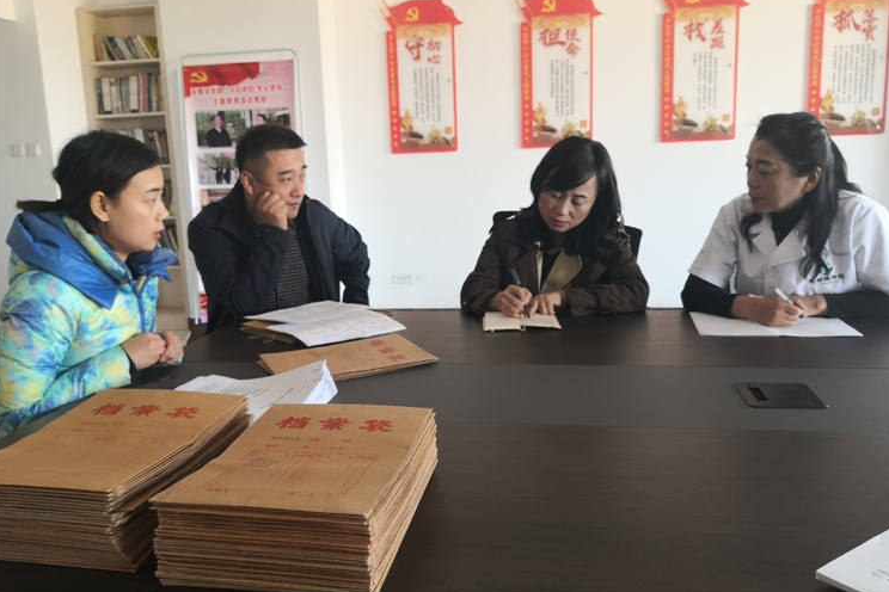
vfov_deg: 44.9
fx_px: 716
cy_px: 312
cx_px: 435
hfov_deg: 63.7
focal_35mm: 29
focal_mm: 3.95
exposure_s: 1/50
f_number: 1.6
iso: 125
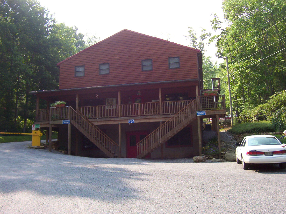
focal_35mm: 36
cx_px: 143
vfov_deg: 39.7
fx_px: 297
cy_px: 107
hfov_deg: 51.4
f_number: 2.76
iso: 100
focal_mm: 5.54
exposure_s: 1/641
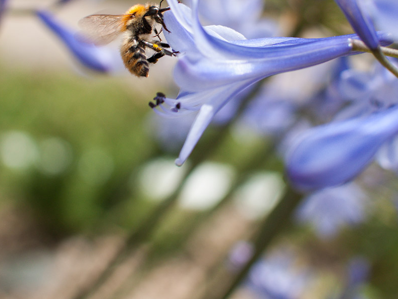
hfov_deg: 20.2
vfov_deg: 15.3
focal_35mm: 96
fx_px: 1103
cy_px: 52
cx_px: 75
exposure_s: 1/400
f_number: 5
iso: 100
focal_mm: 35
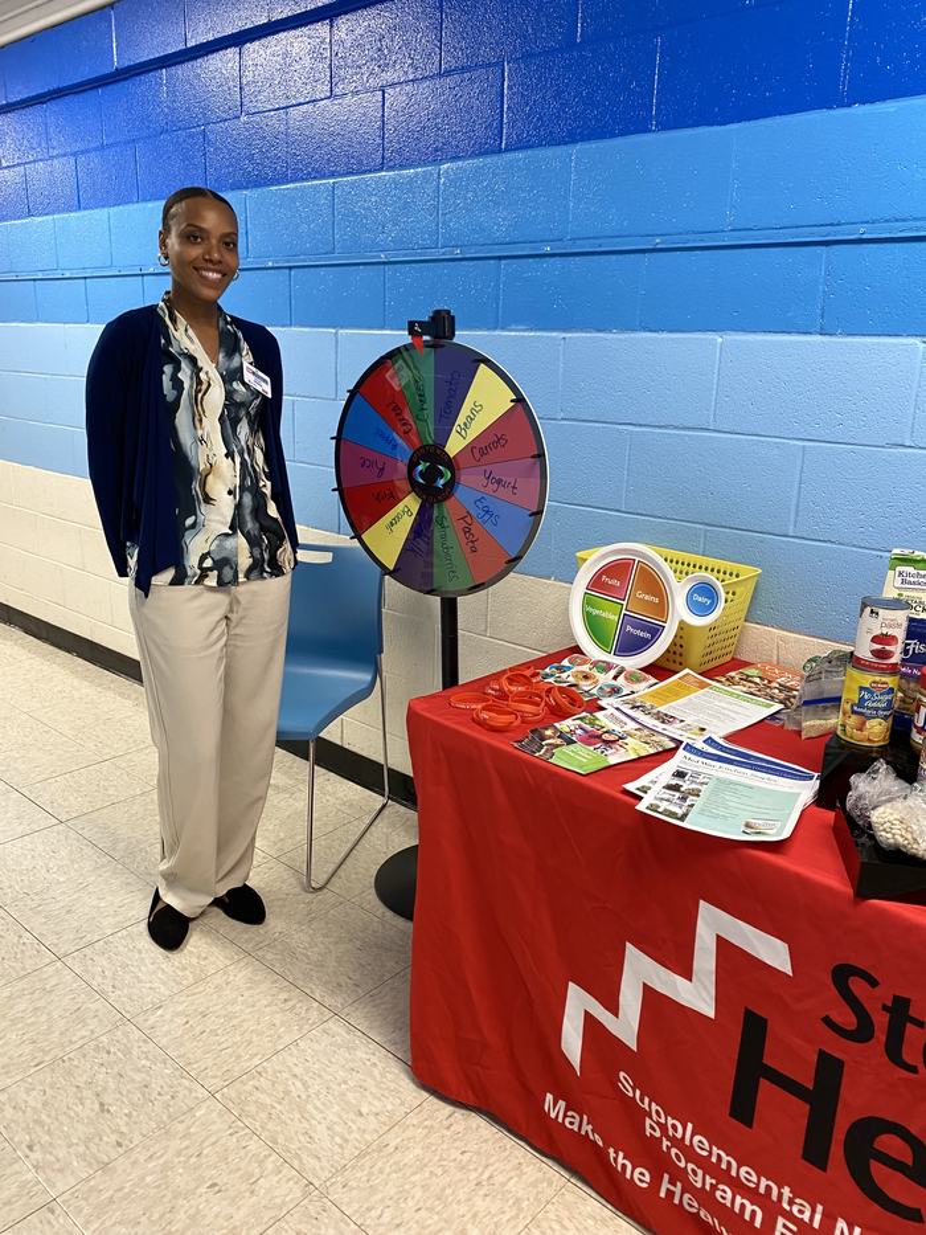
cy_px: 618
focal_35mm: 26
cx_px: 463
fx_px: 927
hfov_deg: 53.1
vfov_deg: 67.3
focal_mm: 4.25
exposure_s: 1/60
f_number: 1.8
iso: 125
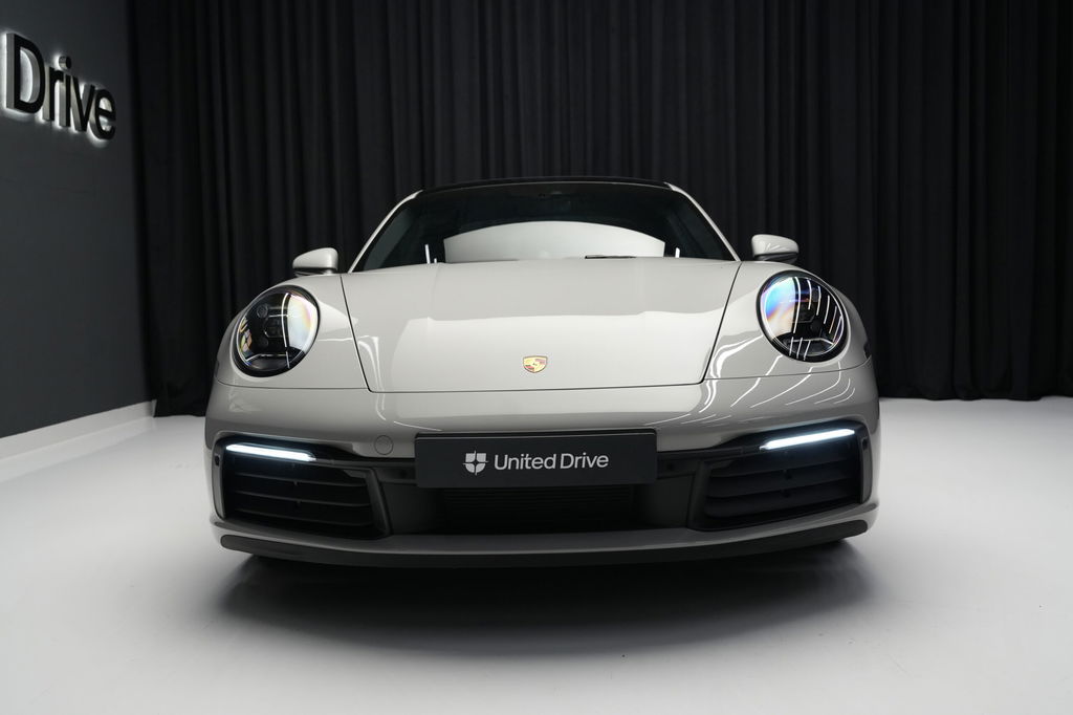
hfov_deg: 54.4
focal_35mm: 35
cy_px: 358
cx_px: 536
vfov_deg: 37.8
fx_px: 1043
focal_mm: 35
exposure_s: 1/60
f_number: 4.5
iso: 1600
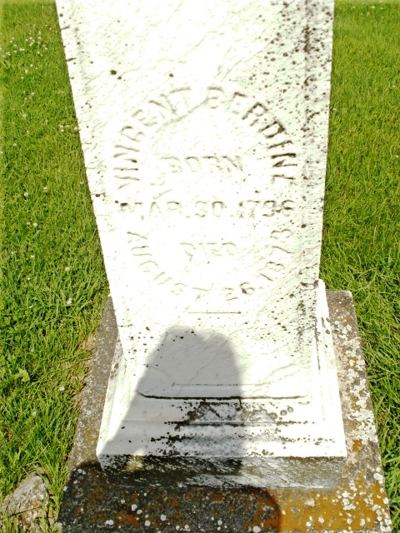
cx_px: 200
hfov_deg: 39.7
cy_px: 266
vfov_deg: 51.4
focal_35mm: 36
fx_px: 555
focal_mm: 6.3
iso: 400
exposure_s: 1/2000
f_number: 5.6
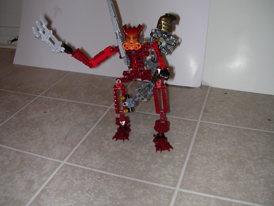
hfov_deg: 50.1
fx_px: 293
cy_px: 103
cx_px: 137
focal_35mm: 37
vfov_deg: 38.7
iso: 100
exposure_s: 1/59.9
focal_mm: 5.6
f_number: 2.7
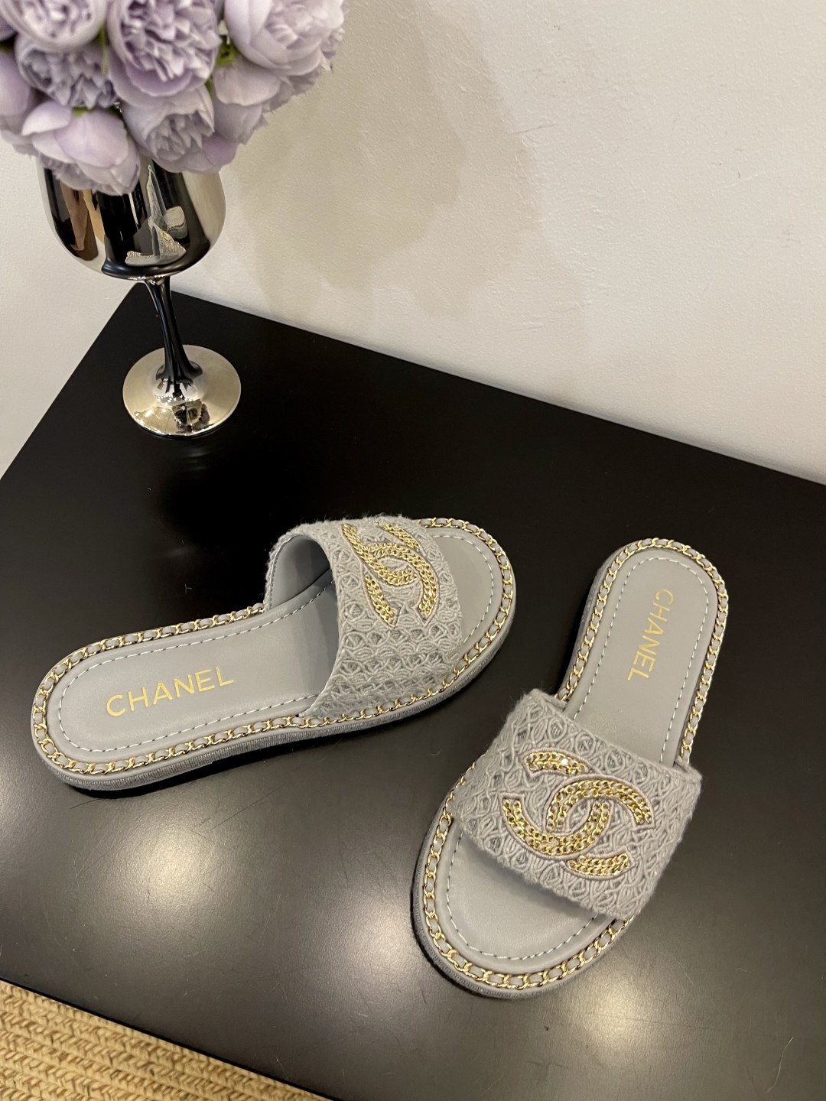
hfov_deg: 53.1
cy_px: 550
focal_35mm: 26
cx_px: 413
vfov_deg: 67.3
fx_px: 827
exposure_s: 1/50
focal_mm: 5.1
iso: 125
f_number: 1.6
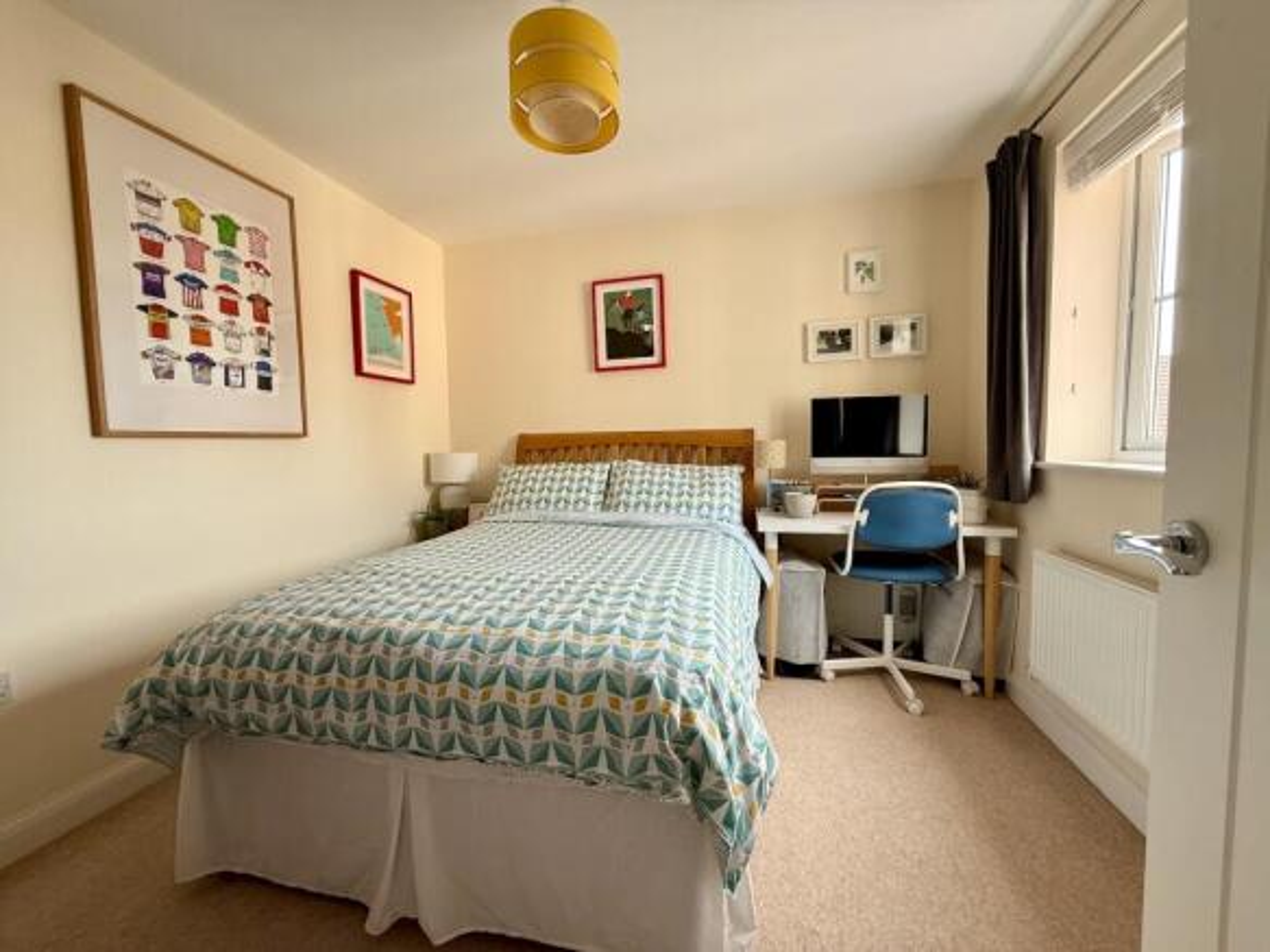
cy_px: 476
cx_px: 635
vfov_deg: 85.7
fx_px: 514
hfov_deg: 102.1
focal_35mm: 14
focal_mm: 2.22
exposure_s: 1/99
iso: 125
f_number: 2.2
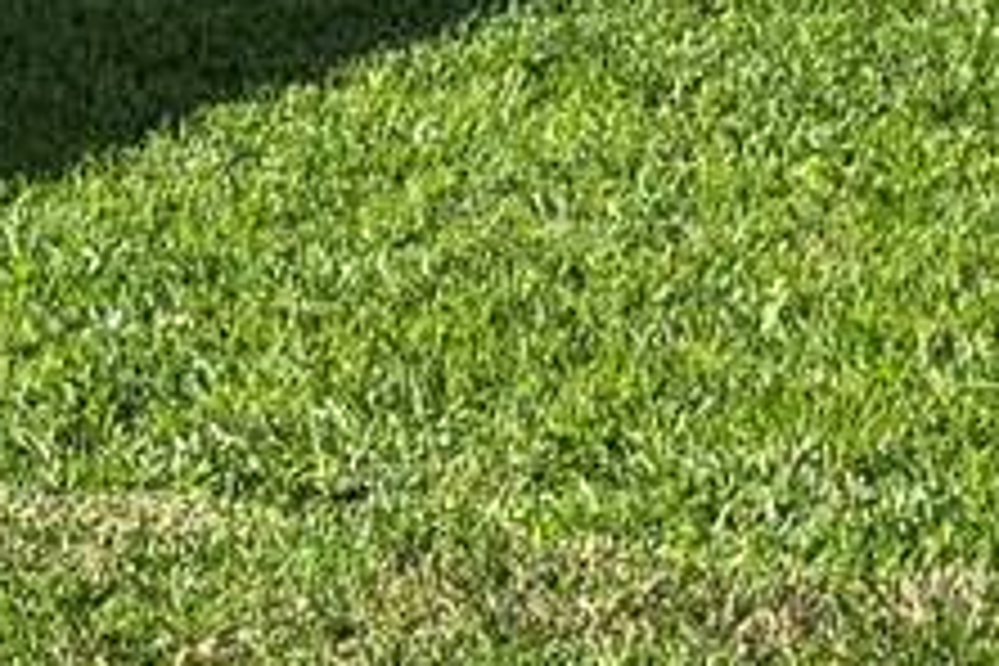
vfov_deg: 6.8
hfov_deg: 10.1
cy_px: -738
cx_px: 1598
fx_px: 5411
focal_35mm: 195
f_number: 1.6
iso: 50
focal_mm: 5.96
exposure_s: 1/3021
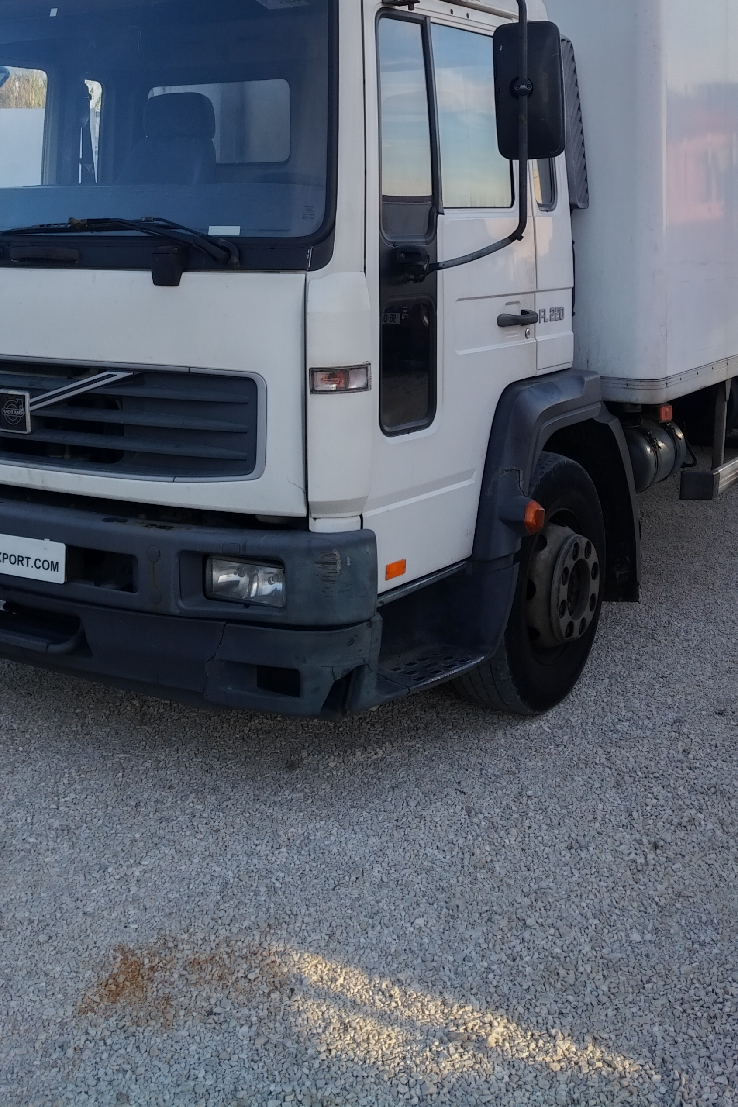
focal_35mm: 40
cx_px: 374
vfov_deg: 46.0
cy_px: 224
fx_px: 1230
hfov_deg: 33.4
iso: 100
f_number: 2
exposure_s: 1/253
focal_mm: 4.52
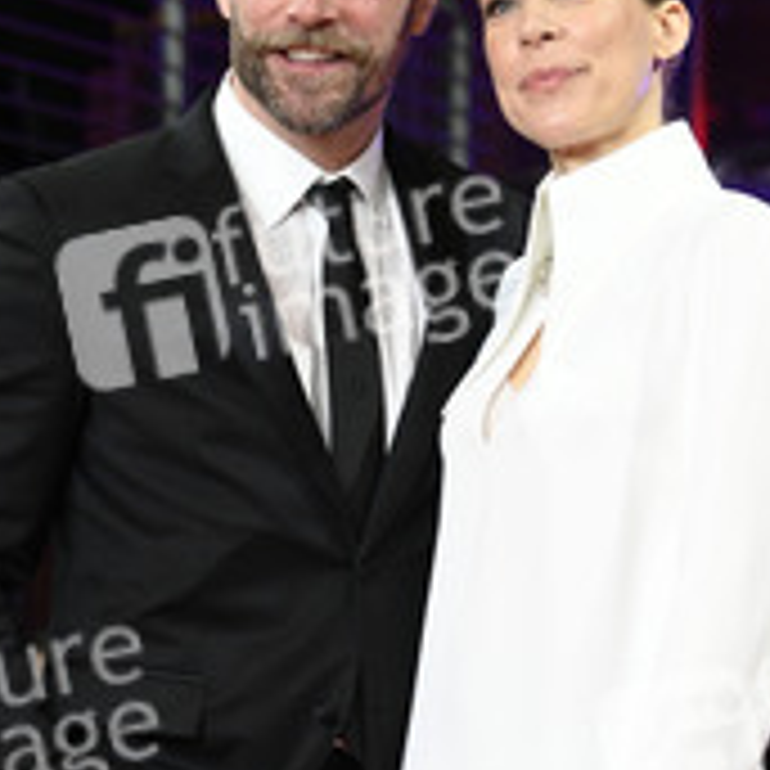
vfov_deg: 8.8
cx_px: 419
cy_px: 509
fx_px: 5008
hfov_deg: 8.8
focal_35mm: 199
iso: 5000
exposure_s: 1/200
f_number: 5.6
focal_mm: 100
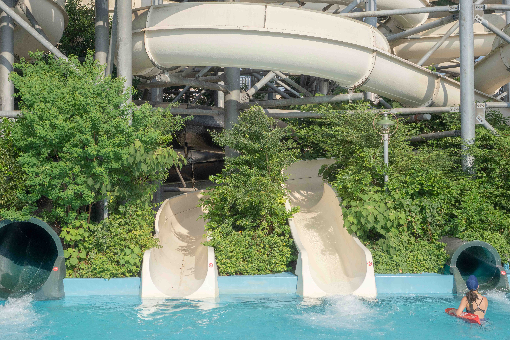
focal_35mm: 35
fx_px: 496
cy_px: 170
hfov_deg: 54.4
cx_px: 255
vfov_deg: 37.9
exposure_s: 1/3200
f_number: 6.3
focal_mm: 35
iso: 500
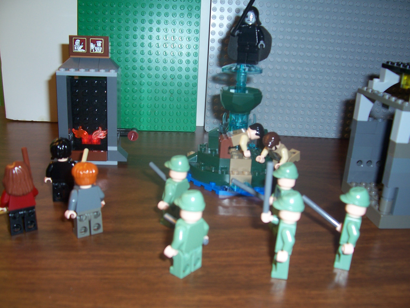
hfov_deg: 54.0
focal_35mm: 34
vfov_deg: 41.8
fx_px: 403
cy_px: 154
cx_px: 205
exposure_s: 1/60
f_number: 2.7
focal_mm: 5.6
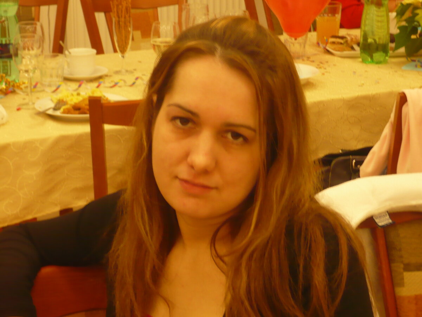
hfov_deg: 18.7
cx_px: 211
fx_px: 1280
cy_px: 158
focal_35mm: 105
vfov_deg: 14.1
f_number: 5
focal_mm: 17.4
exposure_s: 1/13
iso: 200
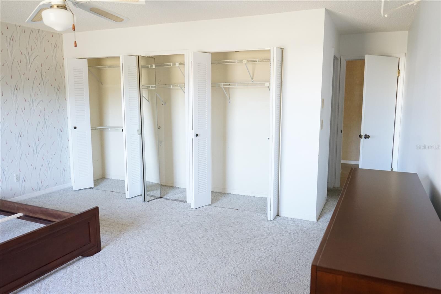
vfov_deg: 46.4
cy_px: 147
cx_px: 220
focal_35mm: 28
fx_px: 343
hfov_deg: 65.5
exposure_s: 1/60
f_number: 6.3
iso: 4000
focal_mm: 28
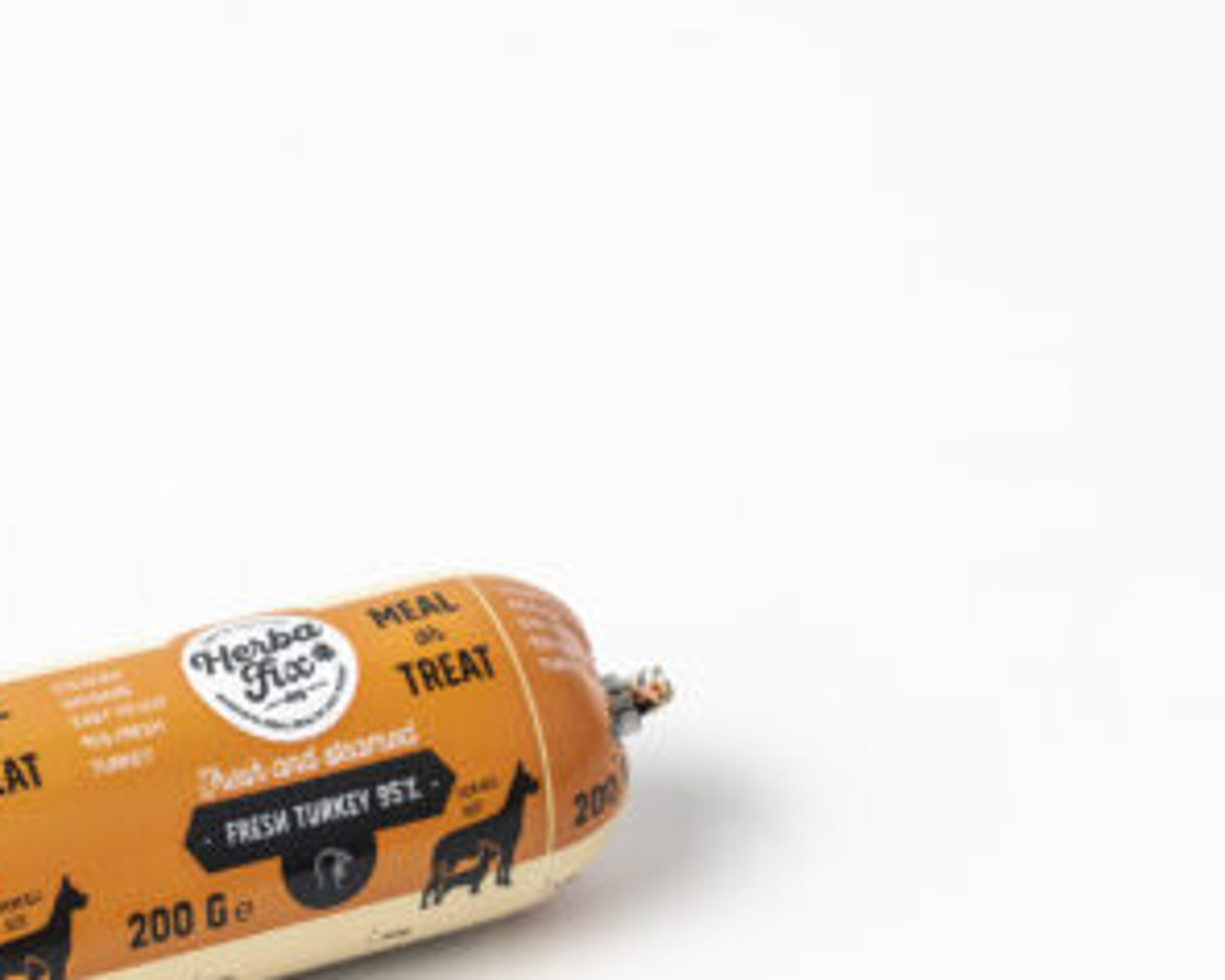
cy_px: 790
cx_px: 157
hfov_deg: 14.3
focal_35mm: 133
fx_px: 4824
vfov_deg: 11.6
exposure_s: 1/200
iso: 160
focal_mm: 70
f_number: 10
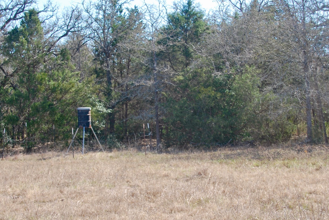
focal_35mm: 78
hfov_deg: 26.0
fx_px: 713
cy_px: 108
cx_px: 158
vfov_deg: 17.5
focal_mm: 36
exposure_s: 1/160
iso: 100
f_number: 6.3
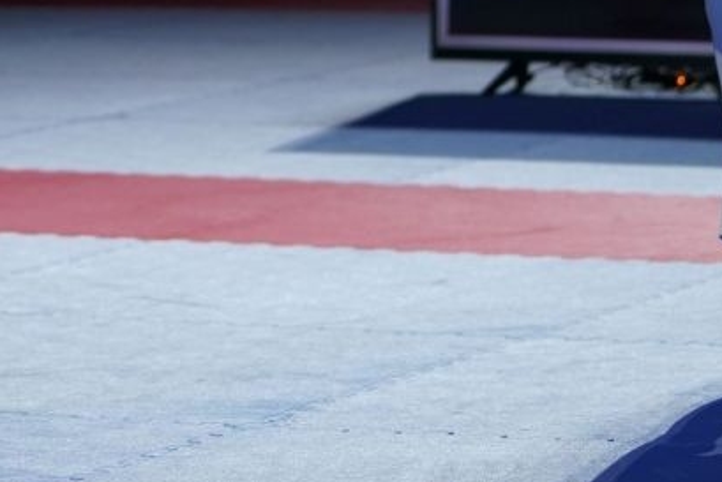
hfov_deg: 6.6
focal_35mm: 308
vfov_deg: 4.4
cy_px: -325
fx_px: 6179
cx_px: -279
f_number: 2.8
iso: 320
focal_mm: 70
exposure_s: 1/500
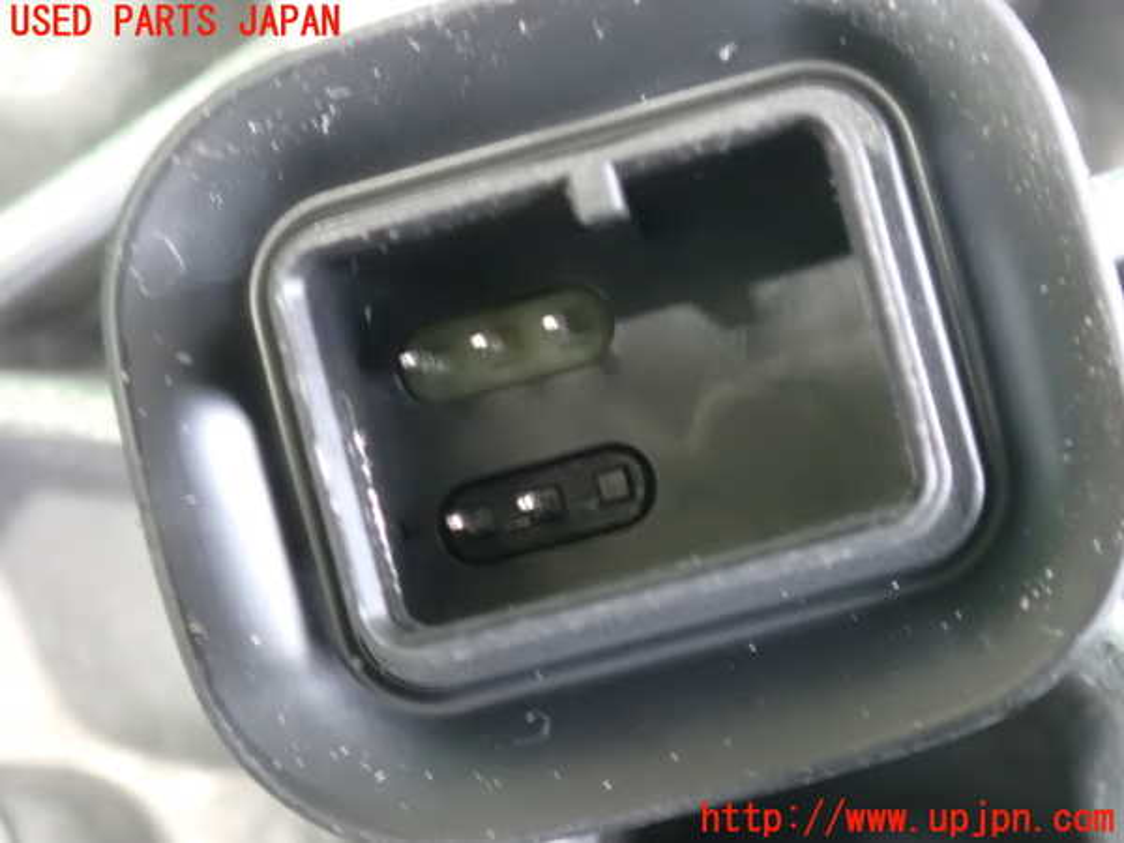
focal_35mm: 100
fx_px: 3247
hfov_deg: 19.6
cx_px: 562
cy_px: 422
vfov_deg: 14.8
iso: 1600
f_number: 4.9
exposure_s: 1/10
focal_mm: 18
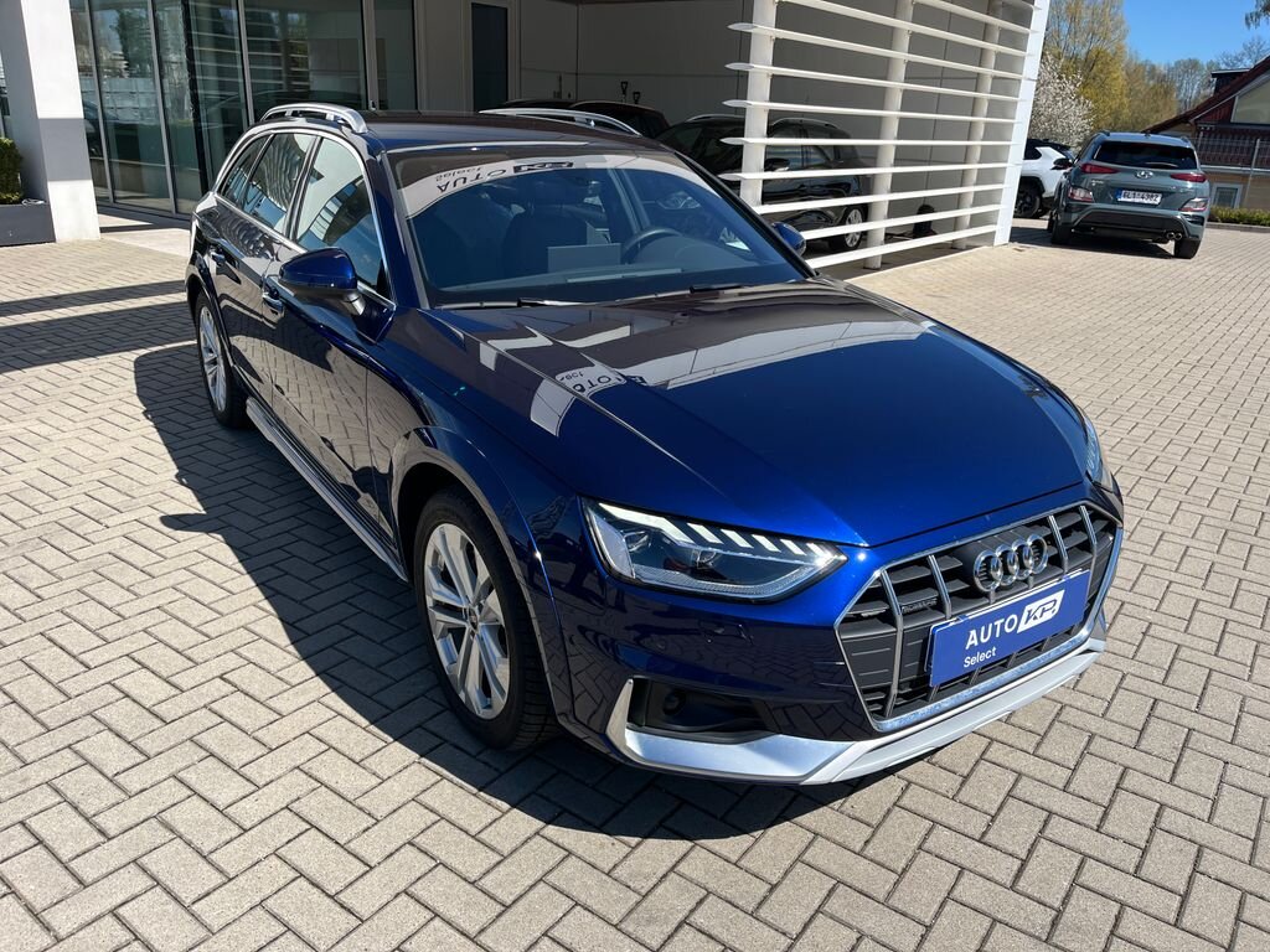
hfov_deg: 67.3
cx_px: 635
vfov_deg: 53.1
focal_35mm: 26
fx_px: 954
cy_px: 476
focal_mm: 5.1
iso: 50
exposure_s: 1/2571
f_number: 1.6
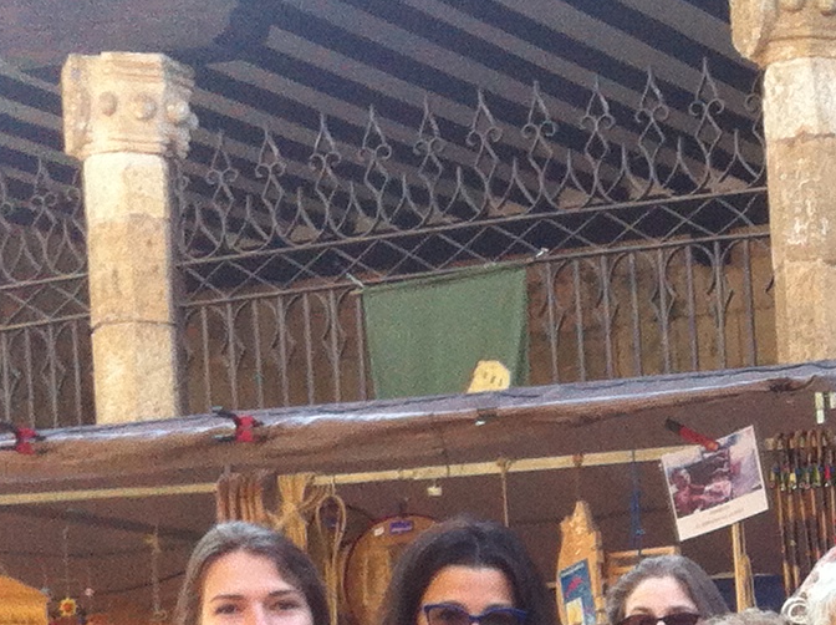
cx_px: 1322
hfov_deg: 13.6
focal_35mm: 135
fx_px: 3256
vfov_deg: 10.4
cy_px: 1076
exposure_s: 1/120
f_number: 2.8
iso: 125
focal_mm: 3.85
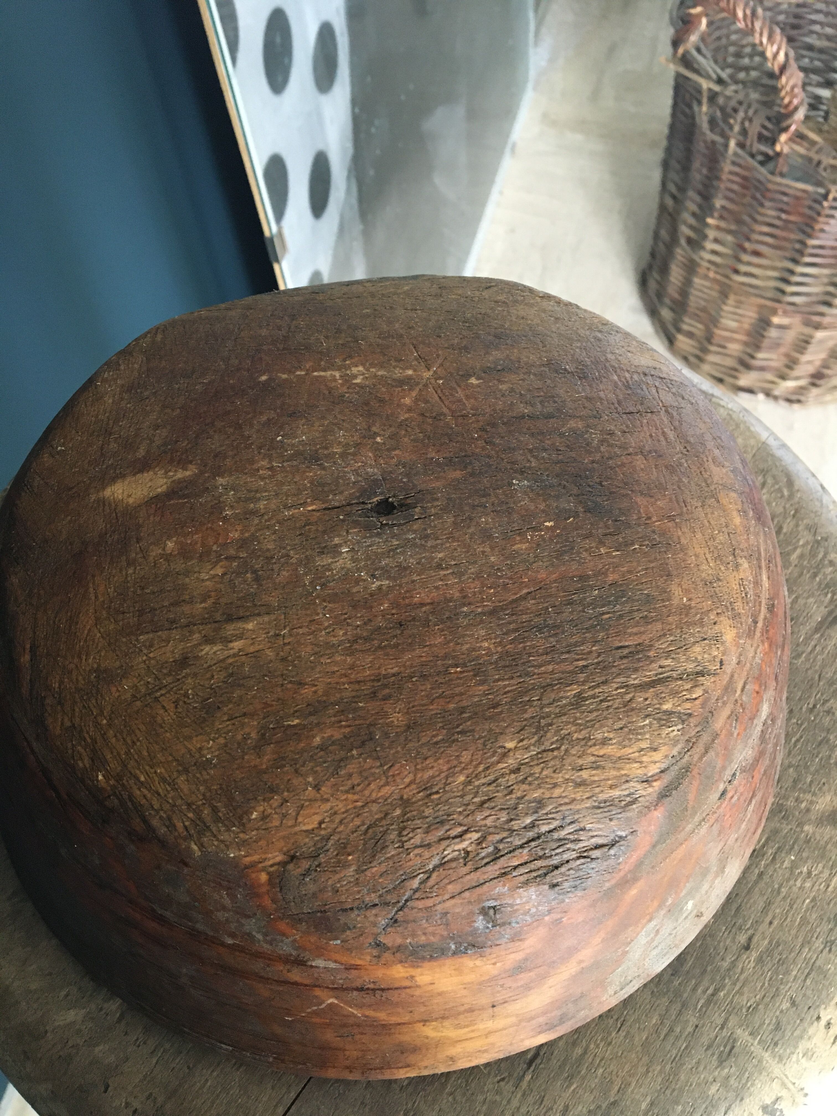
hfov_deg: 48.2
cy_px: 558
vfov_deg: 61.7
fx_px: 935
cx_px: 418
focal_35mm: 29
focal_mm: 4.15
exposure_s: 1/33
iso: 200
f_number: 2.2
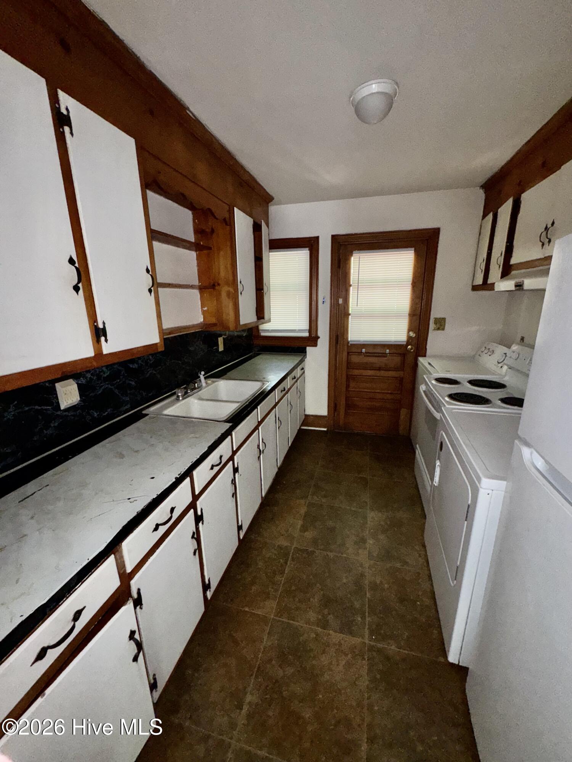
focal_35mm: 14
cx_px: 286
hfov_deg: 85.7
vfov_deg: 102.1
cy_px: 381
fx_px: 308
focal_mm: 2.22
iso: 100
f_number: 2.2
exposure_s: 1/60
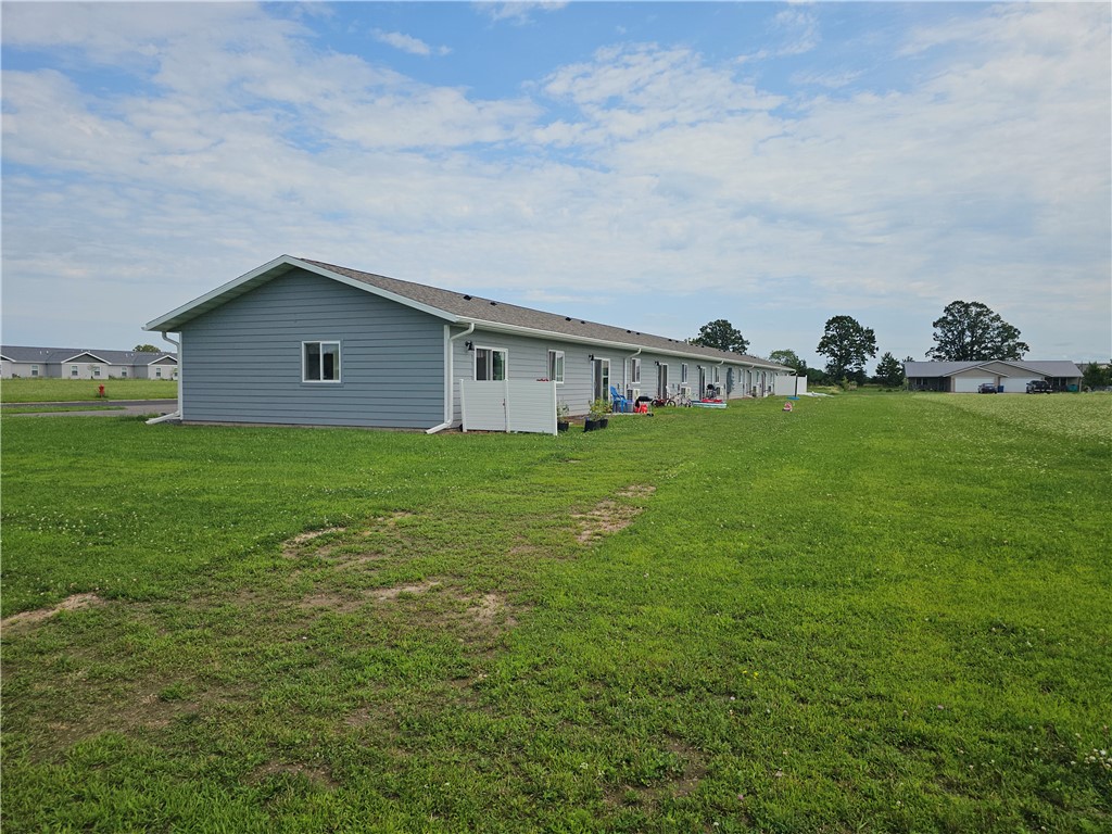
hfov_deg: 73.9
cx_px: 556
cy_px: 417
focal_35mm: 23
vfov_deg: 58.9
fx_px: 739
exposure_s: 1/1429
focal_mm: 6.3
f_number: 1.7
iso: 10
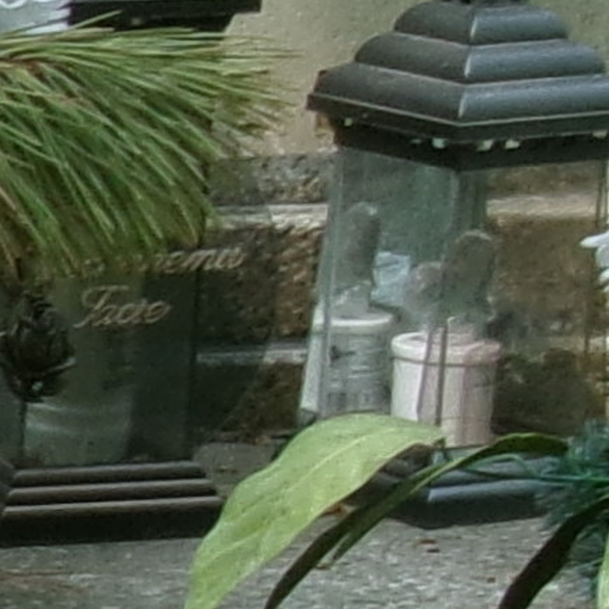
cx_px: -1661
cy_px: 560
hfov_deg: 5.8
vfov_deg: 6.6
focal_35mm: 263
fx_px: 5235
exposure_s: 1/160
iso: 100
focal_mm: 5.1
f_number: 3.9
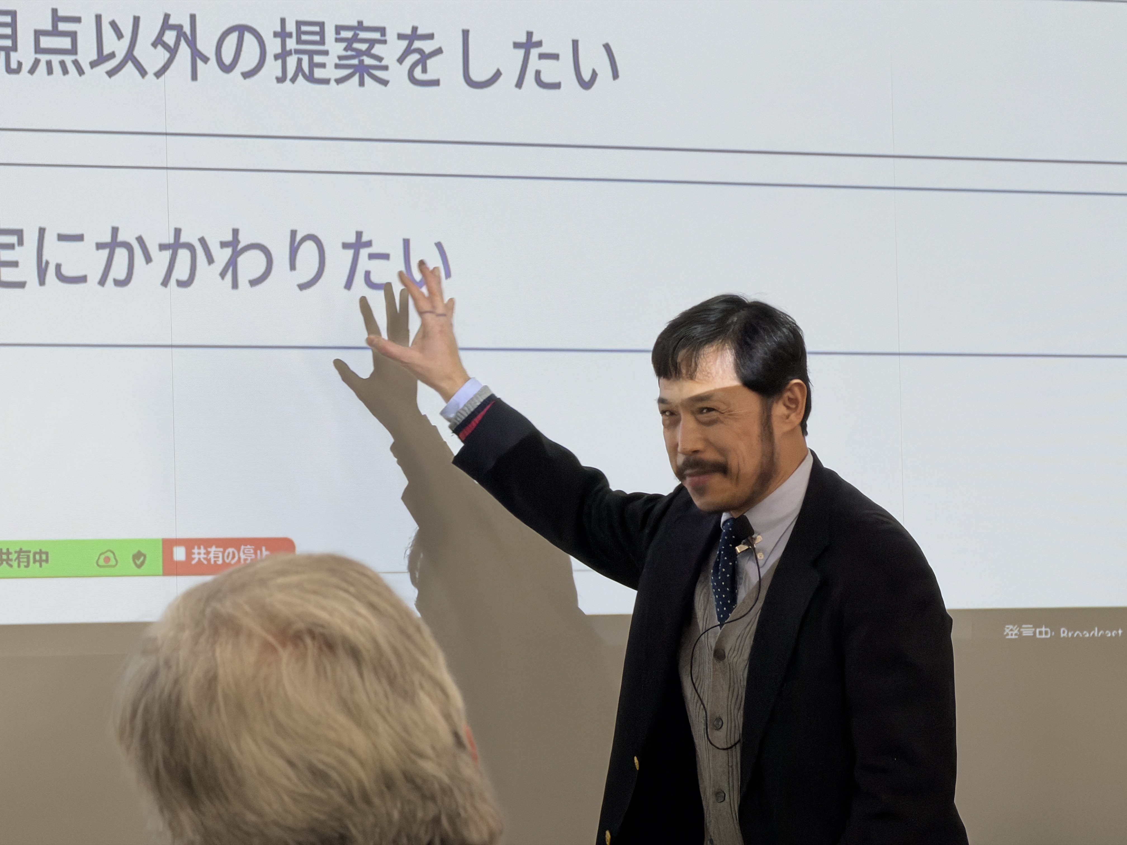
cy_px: 422
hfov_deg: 9.9
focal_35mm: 200
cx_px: 564
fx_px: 6511
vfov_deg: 7.4
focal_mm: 16.89
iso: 125
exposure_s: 1/120
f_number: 2.8
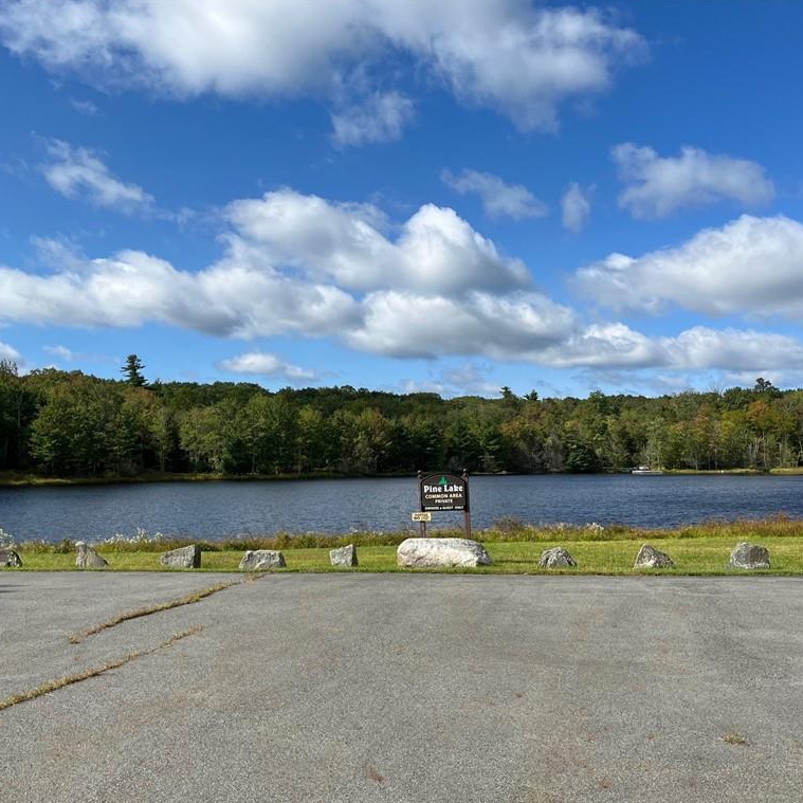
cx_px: 426
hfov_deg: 52.5
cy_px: 403
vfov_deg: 52.5
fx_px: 814
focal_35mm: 31
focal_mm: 5.1
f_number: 1.6
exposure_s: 1/4651
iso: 50
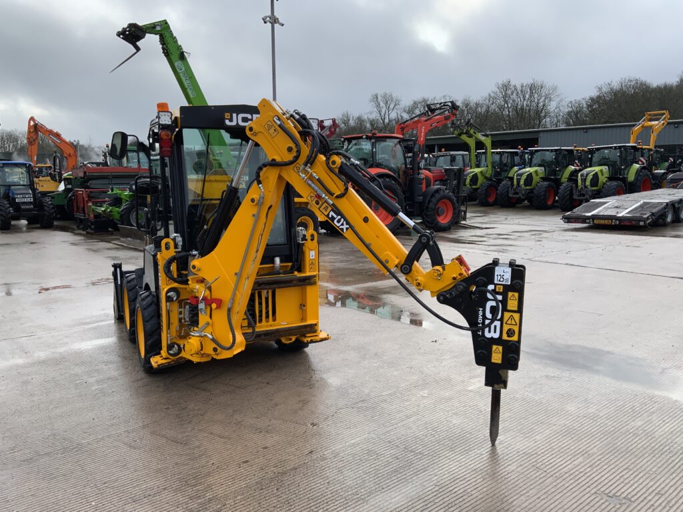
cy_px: 256
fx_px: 572
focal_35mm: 29
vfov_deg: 48.2
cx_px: 342
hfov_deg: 61.7
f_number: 1.8
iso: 16
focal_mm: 3
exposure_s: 1/435
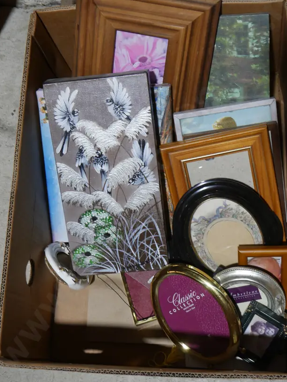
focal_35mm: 53
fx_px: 585
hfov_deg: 27.5
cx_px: 150
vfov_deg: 36.1
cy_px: 175
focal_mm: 21
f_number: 4.6
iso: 250
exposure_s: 1/60
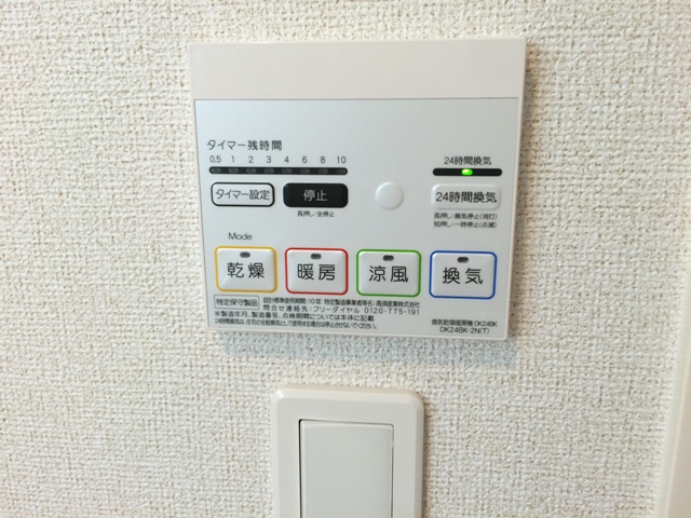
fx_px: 579
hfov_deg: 61.7
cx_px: 346
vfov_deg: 48.2
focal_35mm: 29
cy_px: 259
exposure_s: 1/30
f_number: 2.2
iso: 64
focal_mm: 4.15
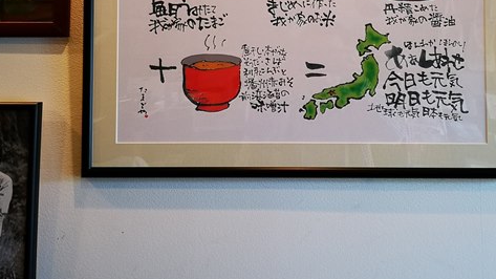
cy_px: 16
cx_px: 286
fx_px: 763
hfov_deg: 35.9
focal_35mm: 58
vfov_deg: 20.2
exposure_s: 1/60
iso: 100
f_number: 1.8
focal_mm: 3.95
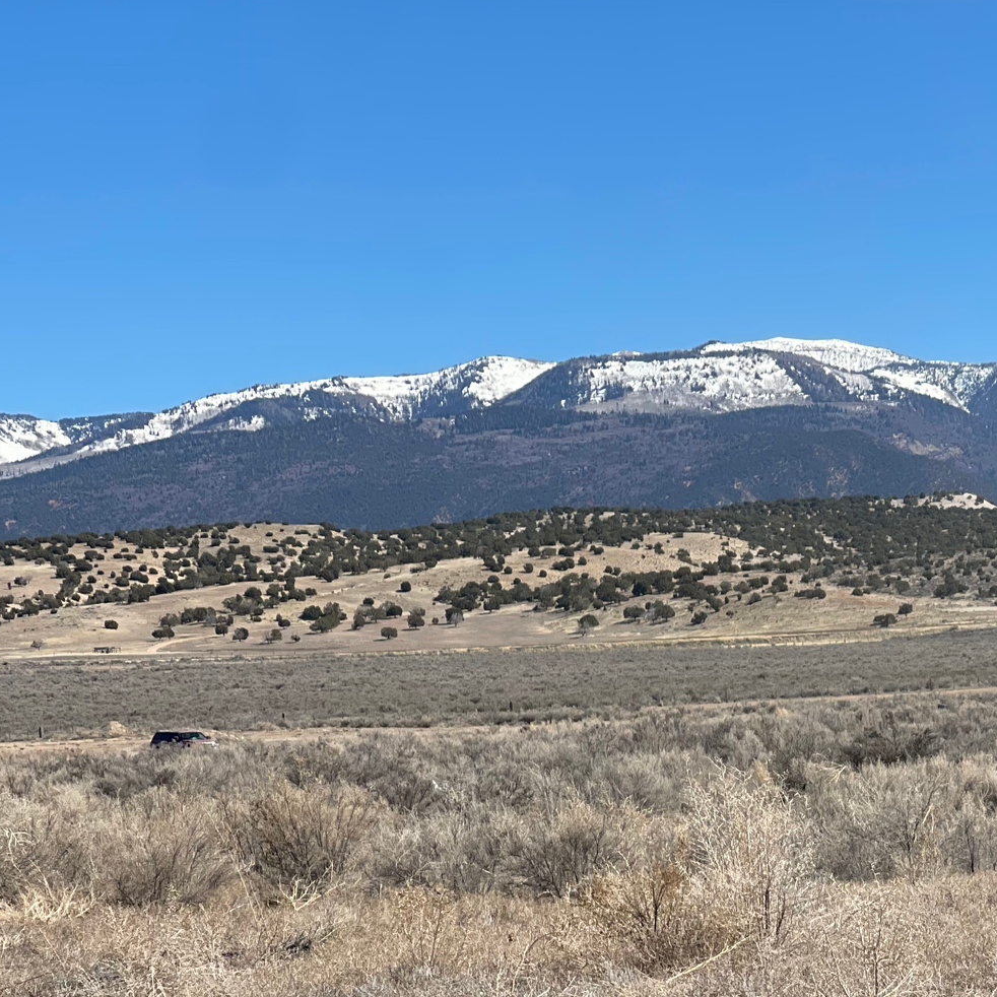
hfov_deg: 14.5
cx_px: 983
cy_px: 770
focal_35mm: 118
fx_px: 3845
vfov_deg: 14.7
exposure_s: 1/1845
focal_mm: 7.5
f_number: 2.2
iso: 32
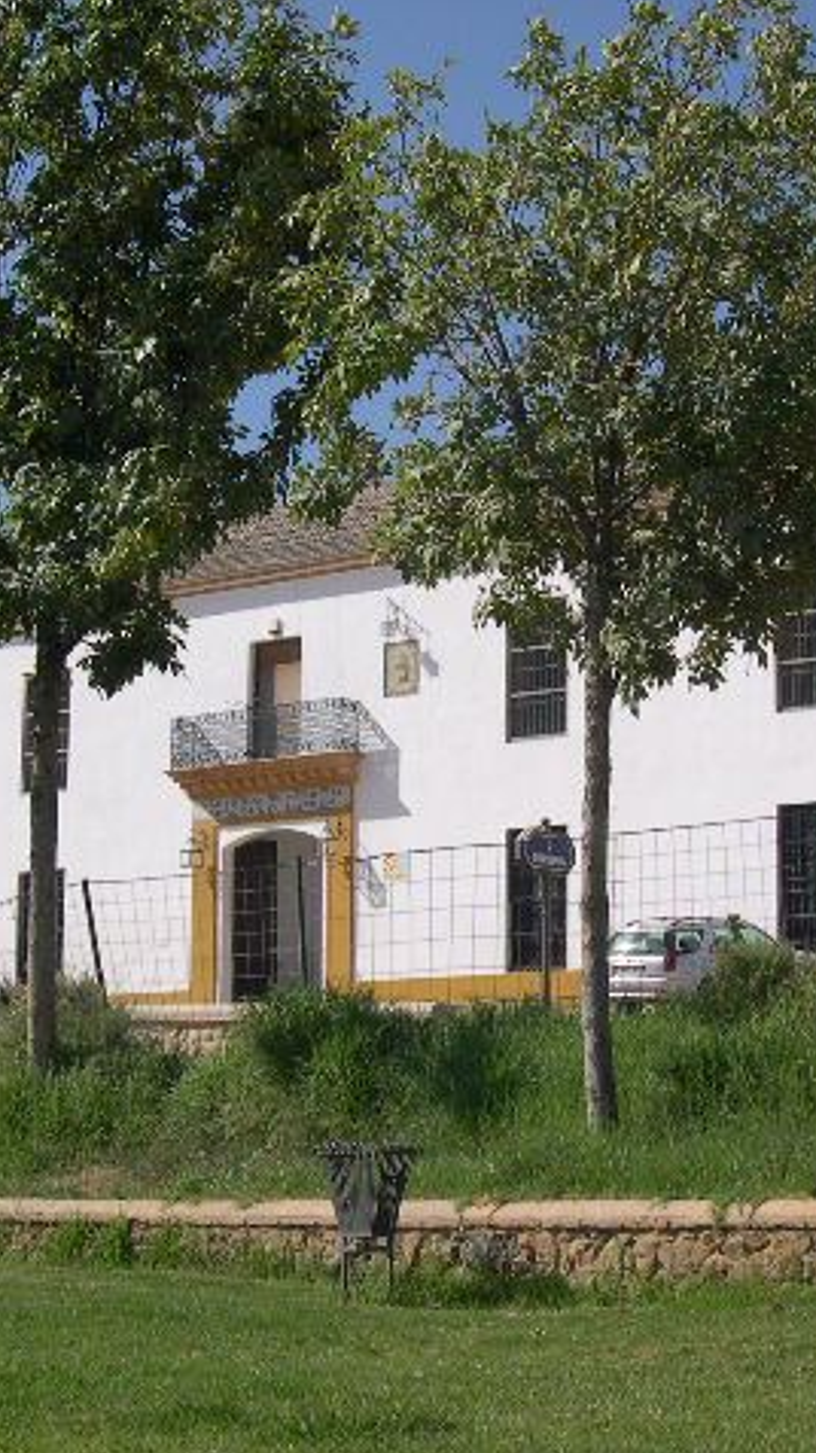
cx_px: 472
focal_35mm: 76
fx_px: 2926
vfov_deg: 27.9
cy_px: 725
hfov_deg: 15.9
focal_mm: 11.1
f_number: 8.8
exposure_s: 1/239
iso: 100
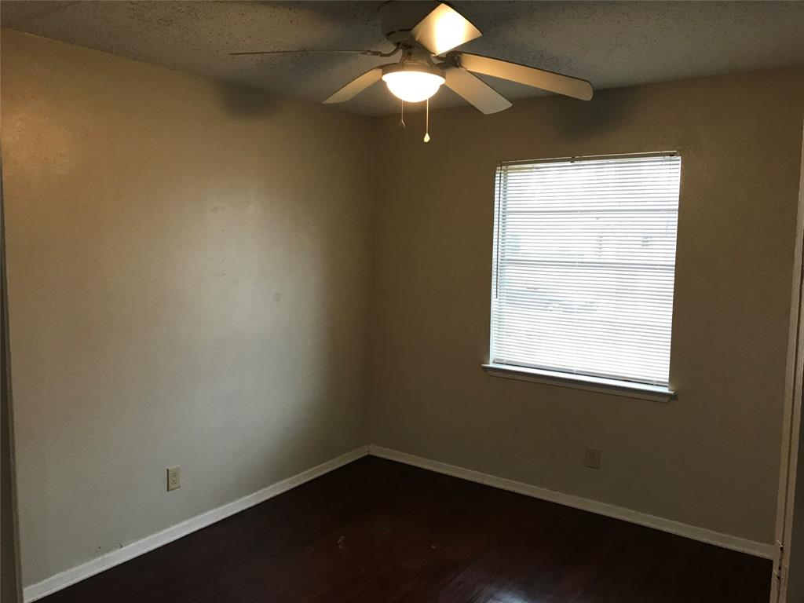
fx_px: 650
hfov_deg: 63.4
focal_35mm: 28
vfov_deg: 49.7
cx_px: 402
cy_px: 302
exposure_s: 1/15
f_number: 1.8
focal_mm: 3.99
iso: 40
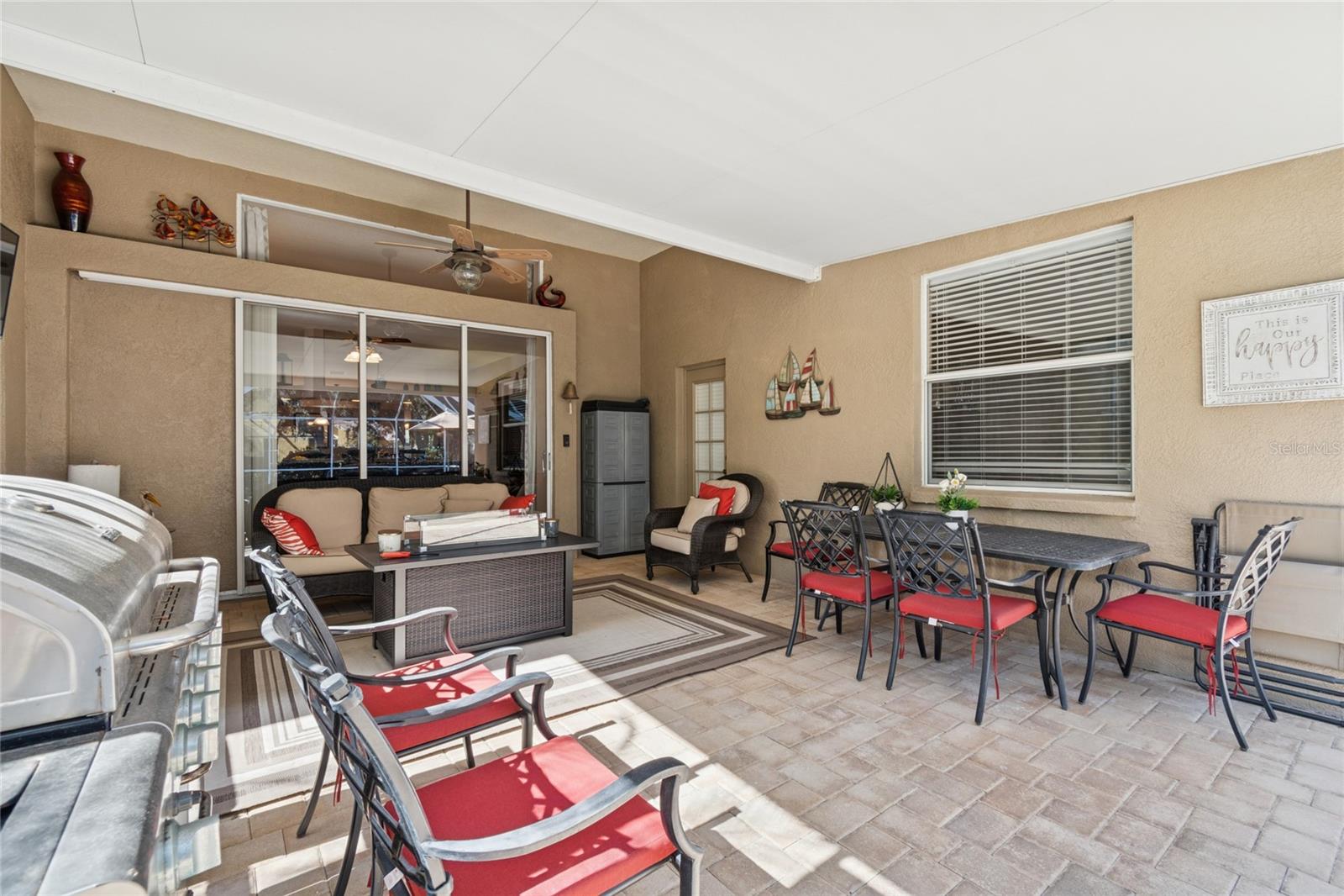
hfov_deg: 100.4
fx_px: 560
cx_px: 672
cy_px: 448
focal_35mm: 15
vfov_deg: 77.3
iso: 100
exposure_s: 1/15
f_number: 7.1
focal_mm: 10
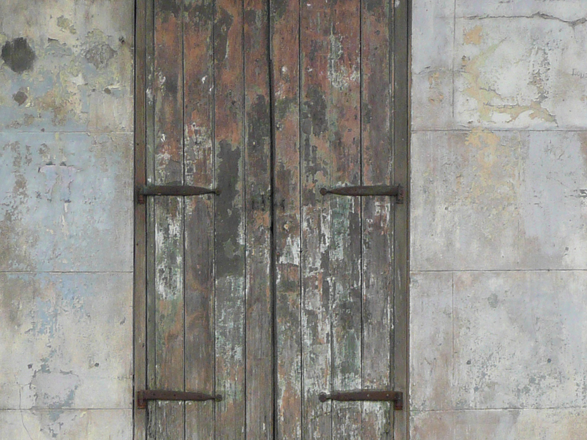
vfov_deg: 11.0
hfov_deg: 14.6
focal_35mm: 135
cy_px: 187
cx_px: 371
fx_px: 2289
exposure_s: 1/160
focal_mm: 8.2
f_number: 4.2
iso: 100
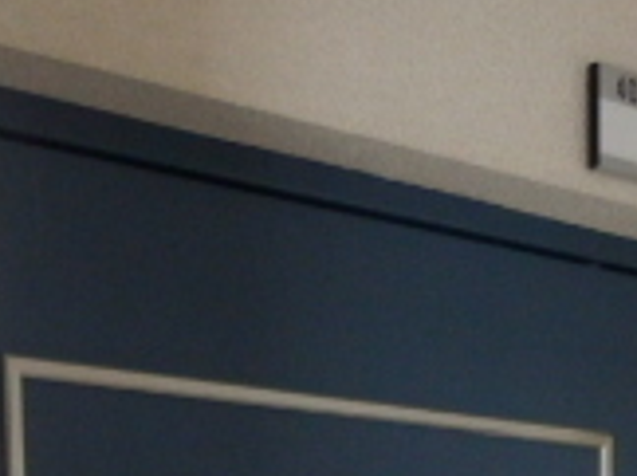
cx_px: 354
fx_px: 1746
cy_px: 905
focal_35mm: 95
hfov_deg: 20.7
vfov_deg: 13.6
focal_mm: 4.2
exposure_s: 1/30
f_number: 3
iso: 400
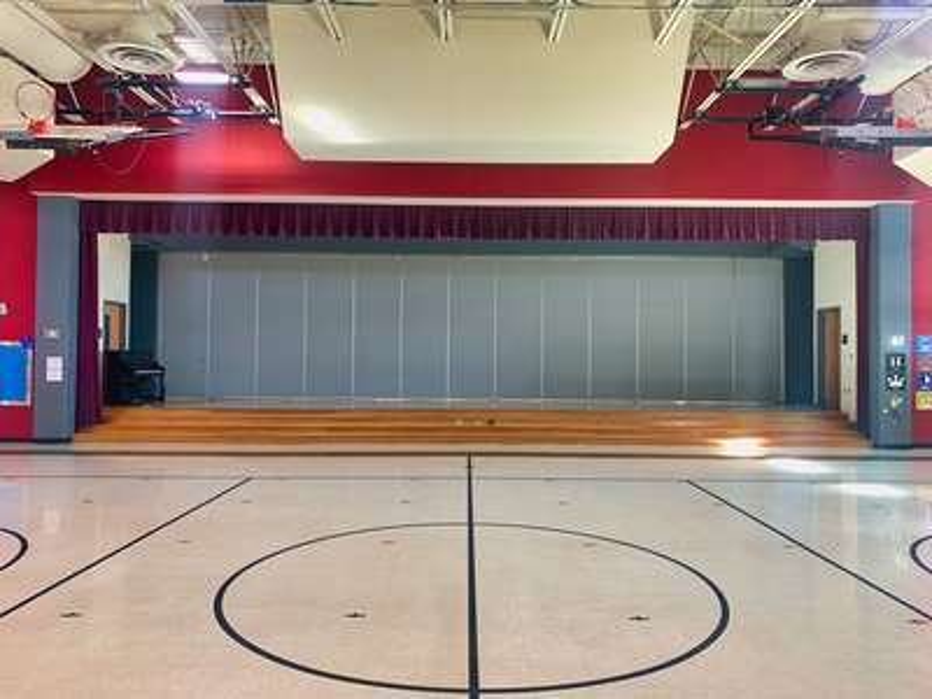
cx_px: 466
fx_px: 700
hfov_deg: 67.3
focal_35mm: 26
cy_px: 350
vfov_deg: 53.1
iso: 100
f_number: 1.8
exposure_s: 1/60
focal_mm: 4.25
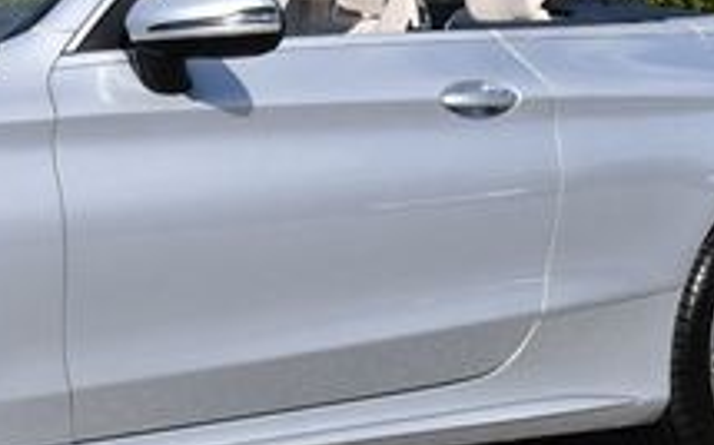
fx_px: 3422
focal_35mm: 176
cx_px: -43
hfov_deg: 11.8
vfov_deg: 7.4
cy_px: 53
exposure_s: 1/320
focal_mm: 29
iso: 100
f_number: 9
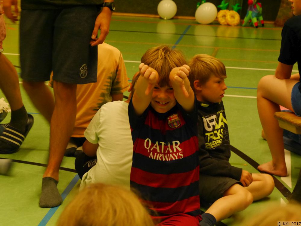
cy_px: 113
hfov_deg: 15.2
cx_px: 150
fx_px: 1130
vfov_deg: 11.4
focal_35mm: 130
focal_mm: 65
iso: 3200
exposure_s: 1/50
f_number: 8
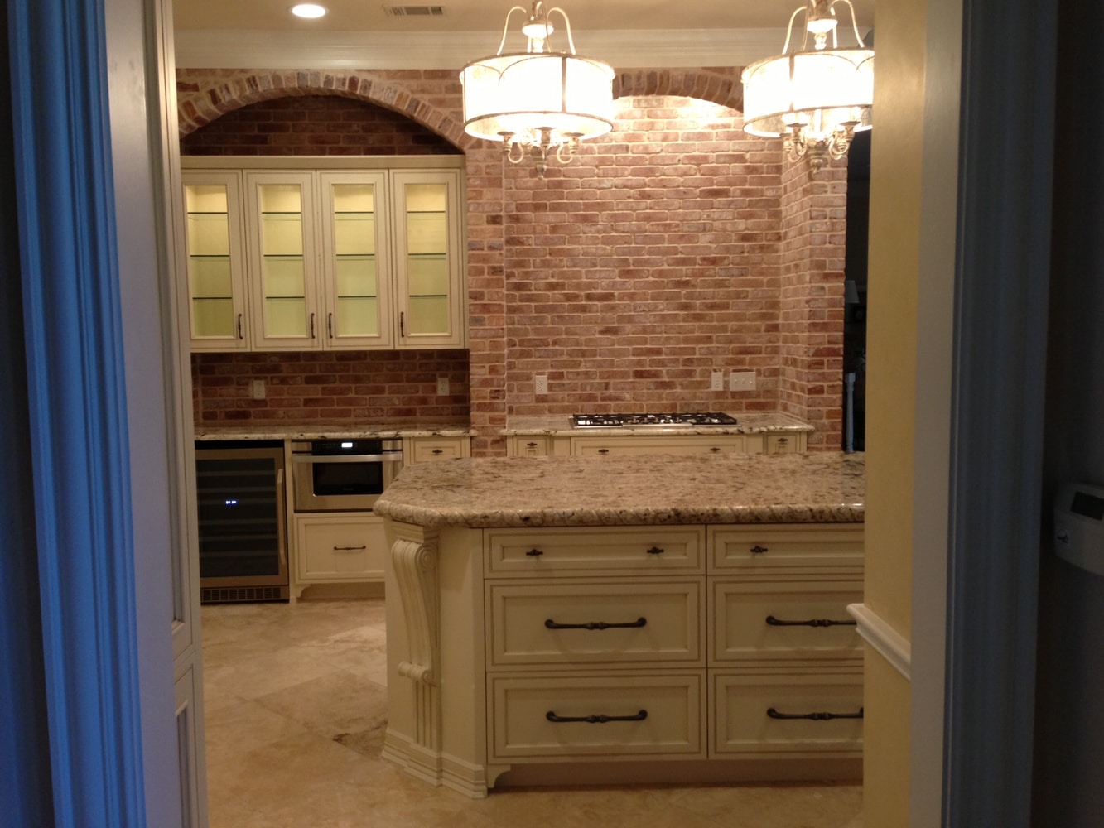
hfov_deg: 55.3
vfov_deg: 43.0
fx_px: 1053
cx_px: 552
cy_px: 414
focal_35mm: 33
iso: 100
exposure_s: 1/20
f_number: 2.4
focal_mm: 4.13
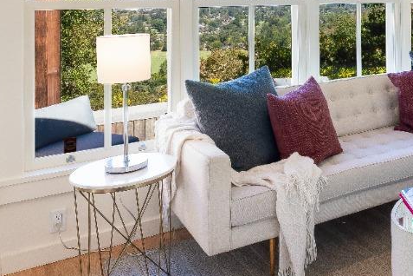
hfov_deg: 40.7
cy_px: -15
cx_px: 379
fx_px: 505
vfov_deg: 28.2
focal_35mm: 44
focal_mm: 14
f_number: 14
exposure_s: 1/50
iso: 100
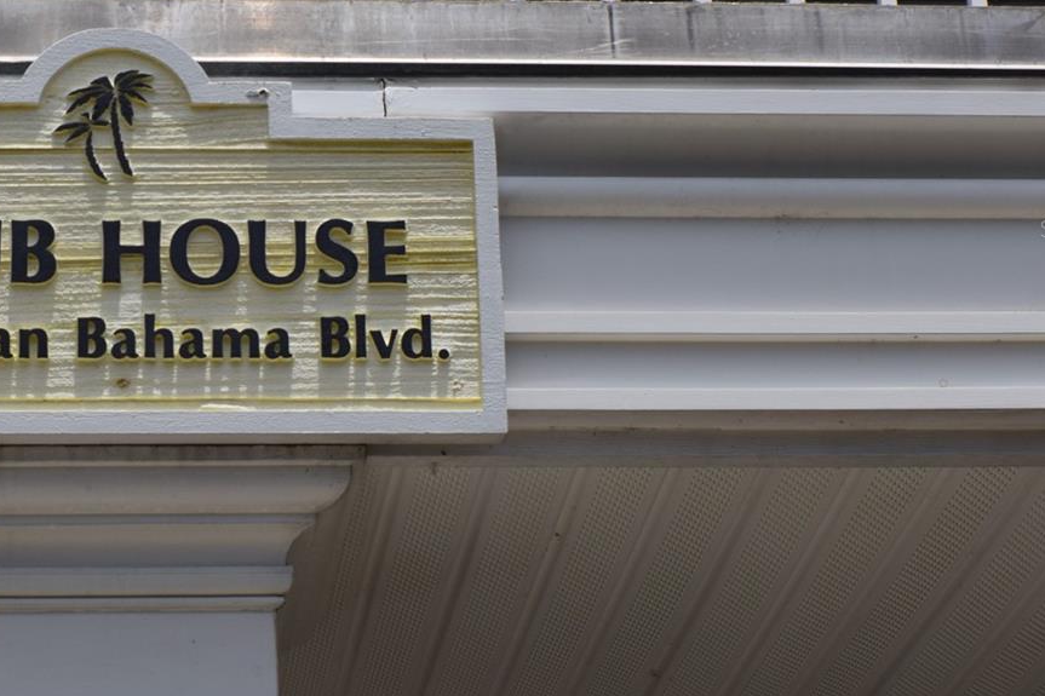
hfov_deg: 13.4
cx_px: 179
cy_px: 229
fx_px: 4438
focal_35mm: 153
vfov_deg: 9.0
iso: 200
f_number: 11
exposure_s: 1/500
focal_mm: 55
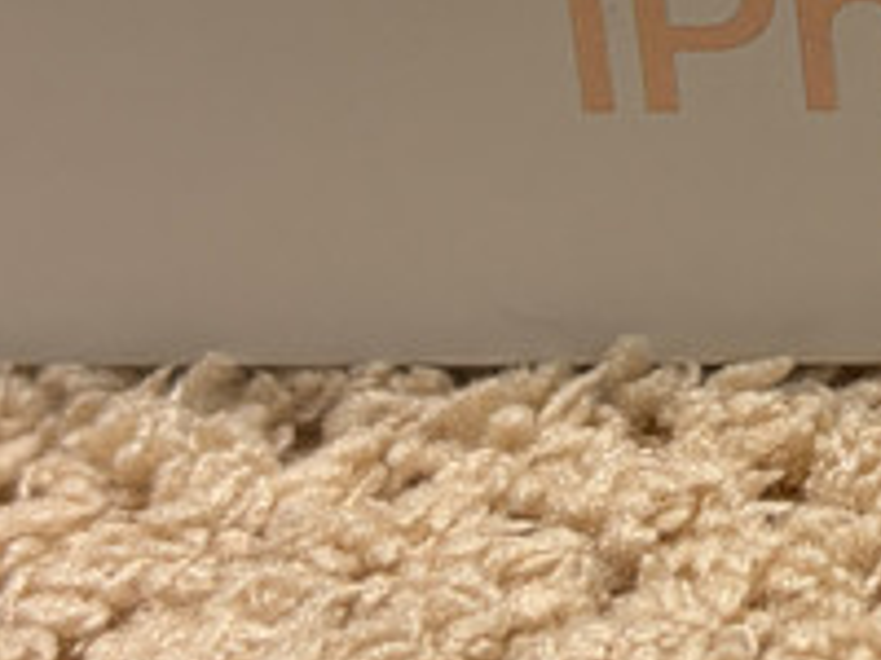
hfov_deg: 14.5
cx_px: 1141
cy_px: -92
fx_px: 3309
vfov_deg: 11.2
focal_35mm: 130
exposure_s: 1/60
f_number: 1.6
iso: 100
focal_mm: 5.96
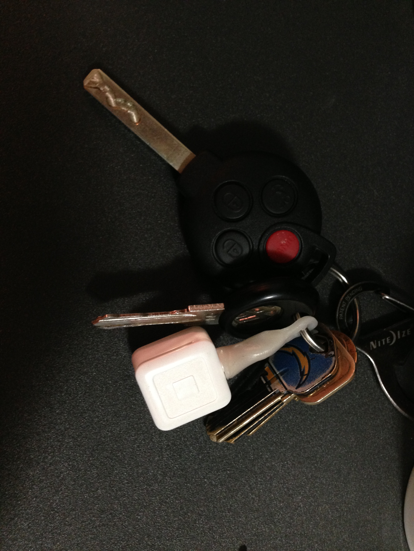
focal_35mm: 33
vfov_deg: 55.4
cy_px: 276
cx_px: 207
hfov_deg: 42.9
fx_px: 526
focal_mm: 4.13
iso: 320
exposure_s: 1/20
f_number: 2.4
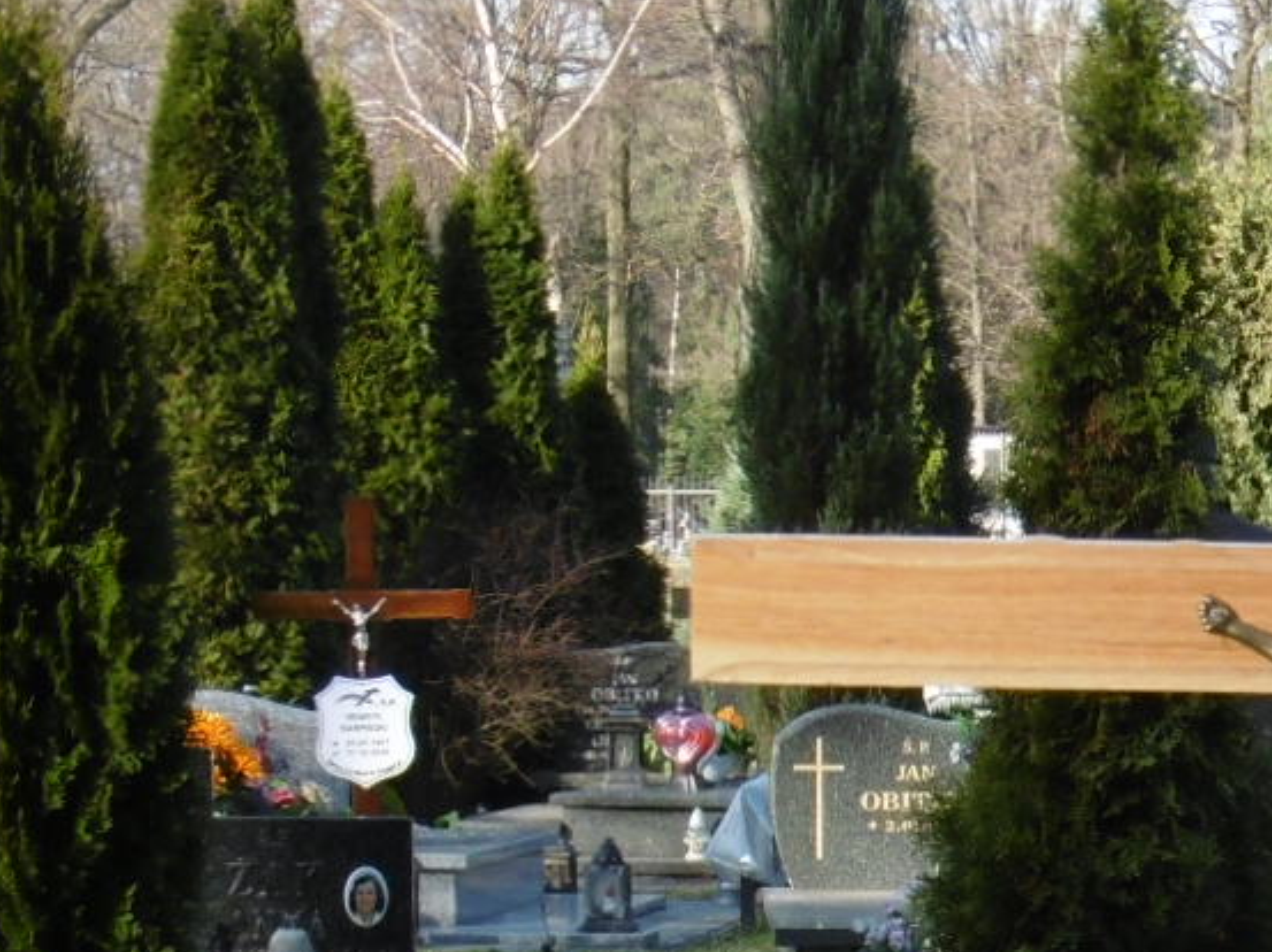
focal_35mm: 189
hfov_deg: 10.3
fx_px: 6940
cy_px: 1281
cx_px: 1585
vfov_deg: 7.7
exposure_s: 1/200
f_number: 4
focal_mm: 9.2
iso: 100
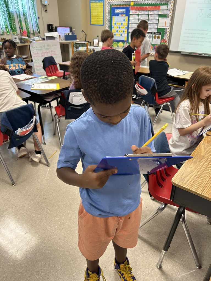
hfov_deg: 53.1
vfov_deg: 67.3
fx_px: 211
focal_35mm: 26
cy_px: 140
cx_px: 106
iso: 125
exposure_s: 1/60
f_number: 1.5
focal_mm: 5.7
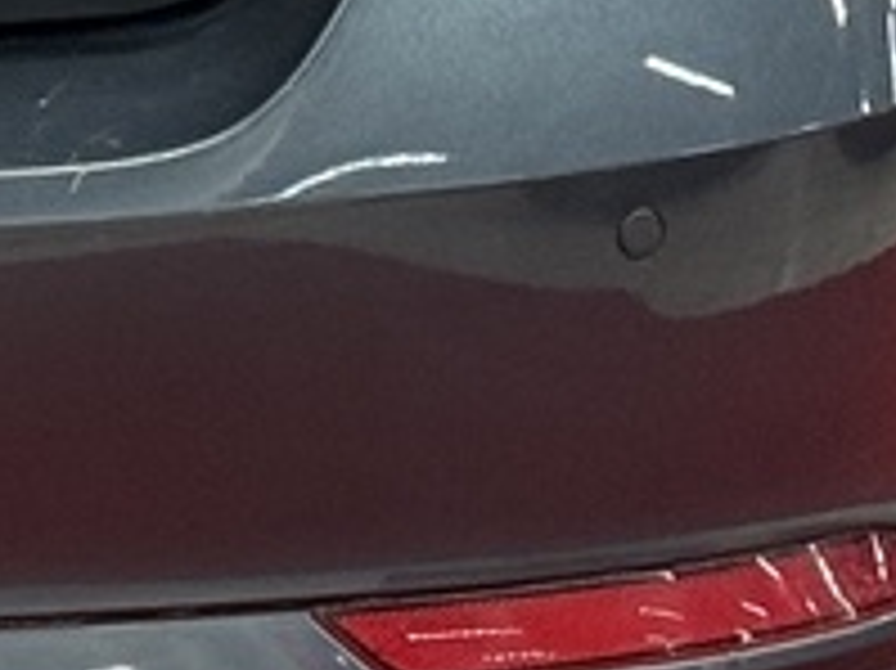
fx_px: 9002
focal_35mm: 348
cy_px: -778
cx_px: -1319
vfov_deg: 4.2
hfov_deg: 5.5
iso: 100
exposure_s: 1/84
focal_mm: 6.76
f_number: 1.78
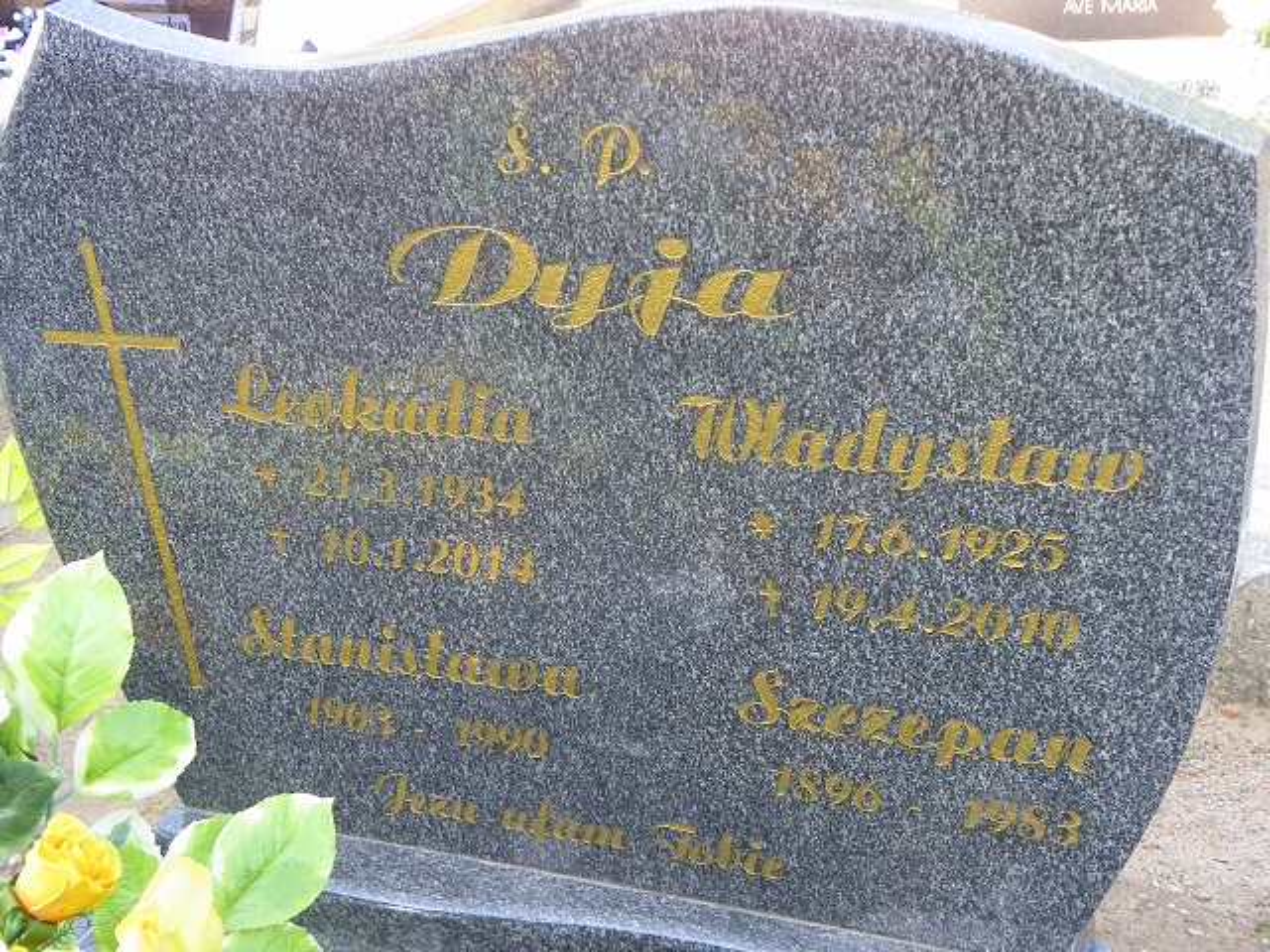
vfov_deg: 28.0
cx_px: 635
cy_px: 476
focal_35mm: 52
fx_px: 1908
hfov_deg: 36.8
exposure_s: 1/50
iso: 64
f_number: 3.5
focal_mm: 9.2
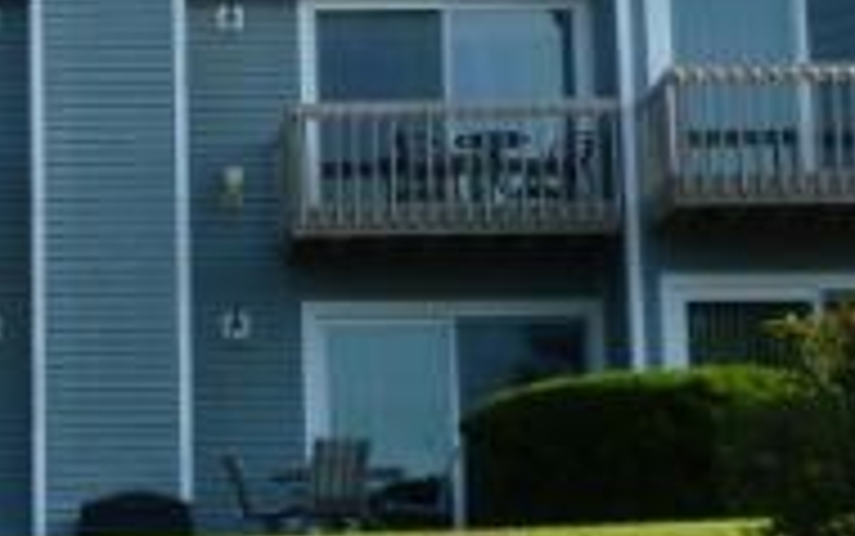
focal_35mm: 120
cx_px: -45
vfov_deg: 10.9
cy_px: 230
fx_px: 2798
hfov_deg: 16.9
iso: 80
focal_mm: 5.2
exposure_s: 1/320
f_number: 3.3
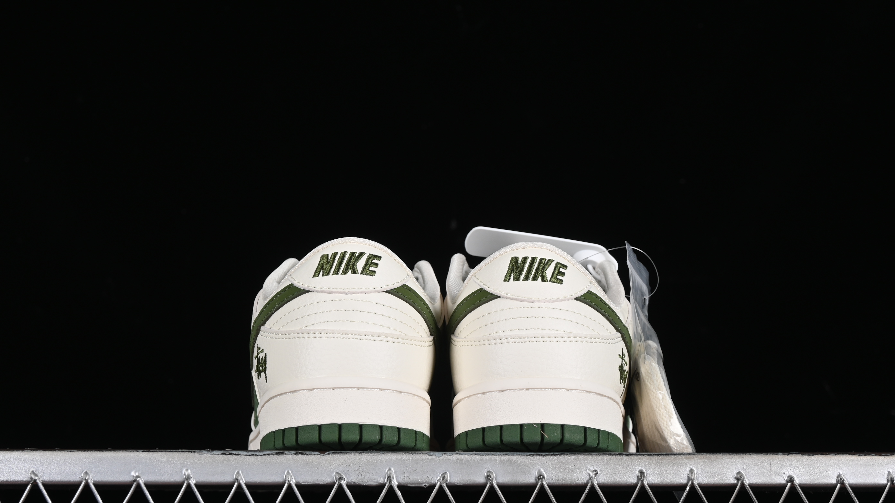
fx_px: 1875
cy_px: 264
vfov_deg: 15.3
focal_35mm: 79
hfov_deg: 26.9
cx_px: 449
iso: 160
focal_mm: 50
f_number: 8
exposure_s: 1/80
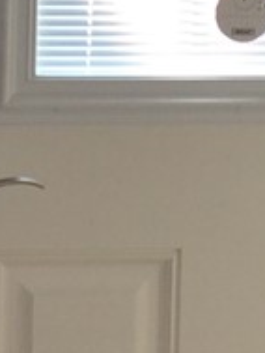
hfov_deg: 4.5
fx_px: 3385
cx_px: 196
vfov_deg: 6.0
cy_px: 69
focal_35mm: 332
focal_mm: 20
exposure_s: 1/60
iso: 400
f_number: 4
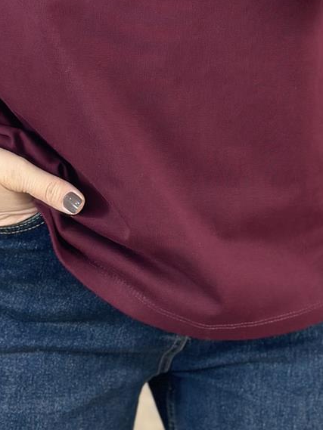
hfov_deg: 11.0
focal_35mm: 135
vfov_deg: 14.5
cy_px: 91
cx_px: 150
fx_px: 1679
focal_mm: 6.86
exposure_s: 1/100
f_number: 1.78
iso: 100
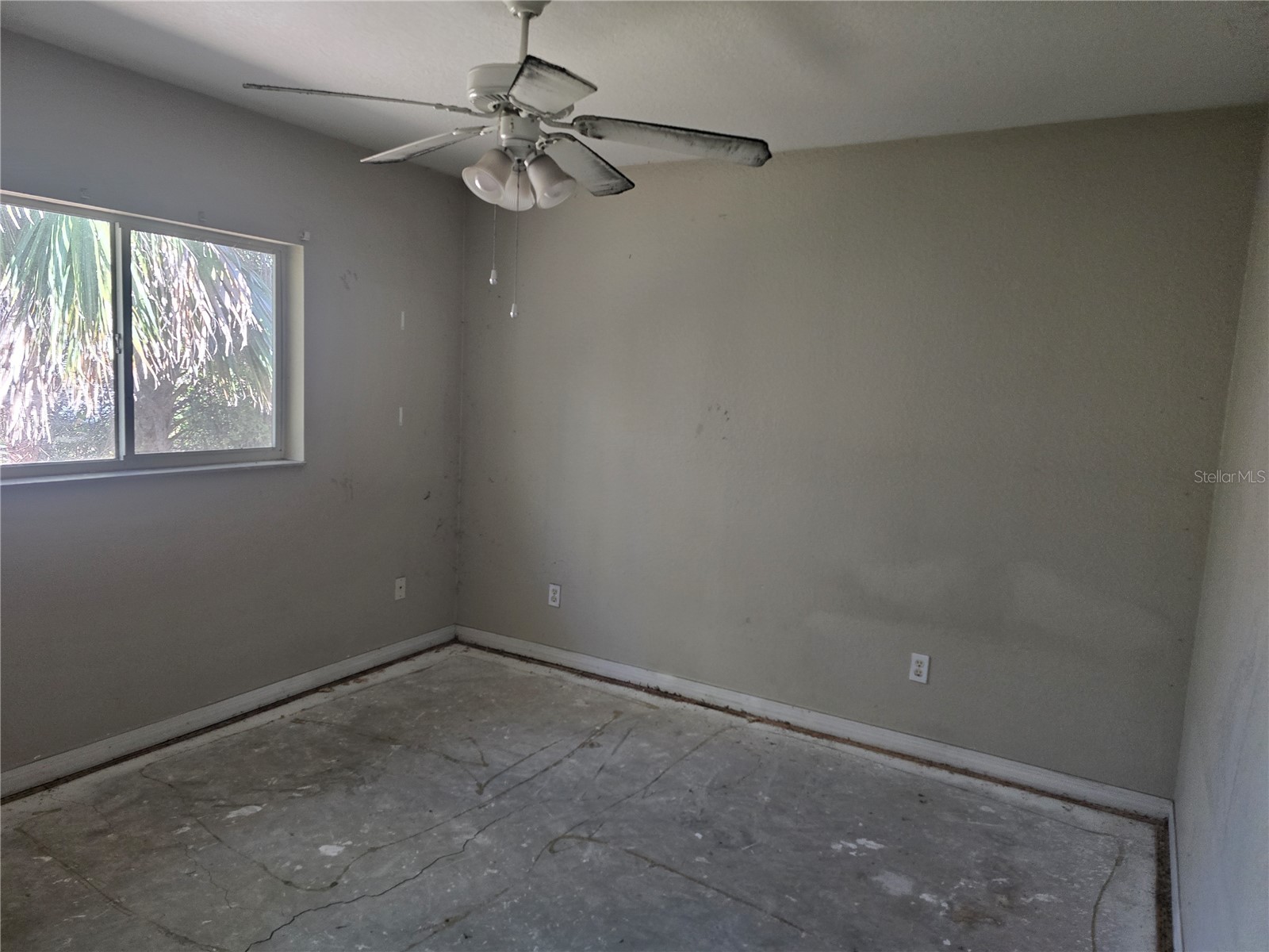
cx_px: 634
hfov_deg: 73.9
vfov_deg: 58.9
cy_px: 476
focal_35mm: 23
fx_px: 843
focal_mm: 6.3
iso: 500
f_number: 1.7
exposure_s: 1/120
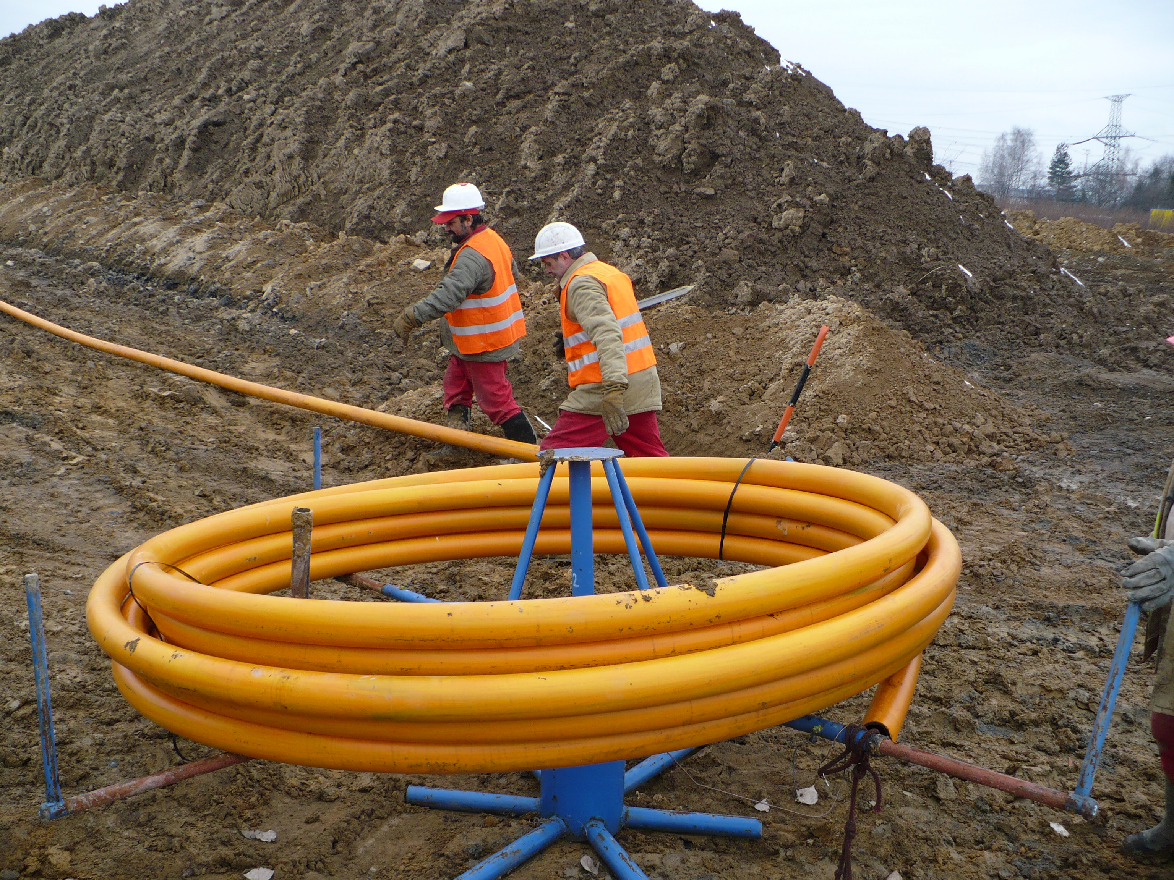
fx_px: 1255
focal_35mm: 37
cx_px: 587
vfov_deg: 38.7
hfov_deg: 50.1
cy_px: 440
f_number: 2.8
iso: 100
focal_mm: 6.1
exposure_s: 1/400
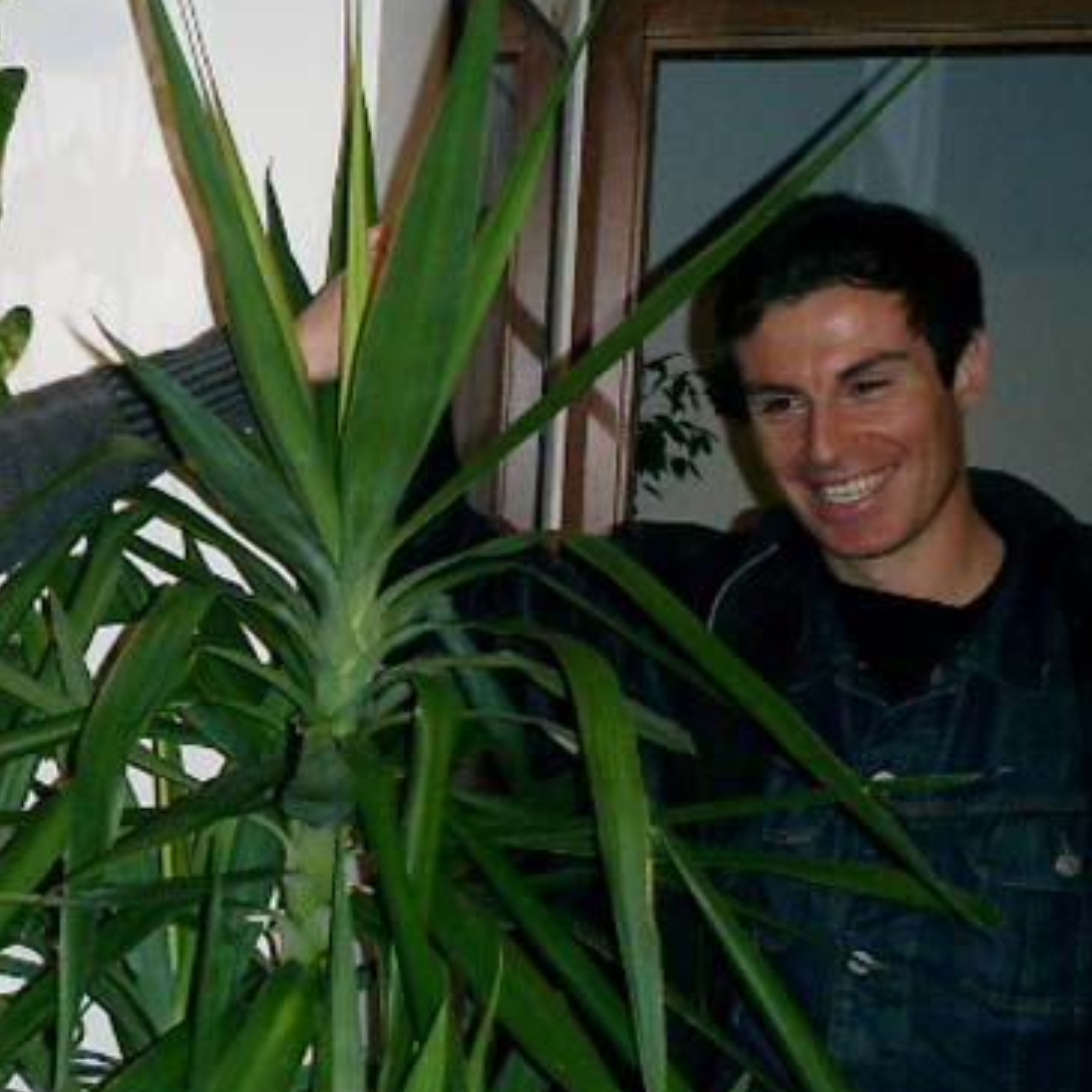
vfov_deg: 28.0
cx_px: 87
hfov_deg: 27.1
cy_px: 726
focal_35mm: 61
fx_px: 2177
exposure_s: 1/30
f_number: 3.2
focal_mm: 7.5
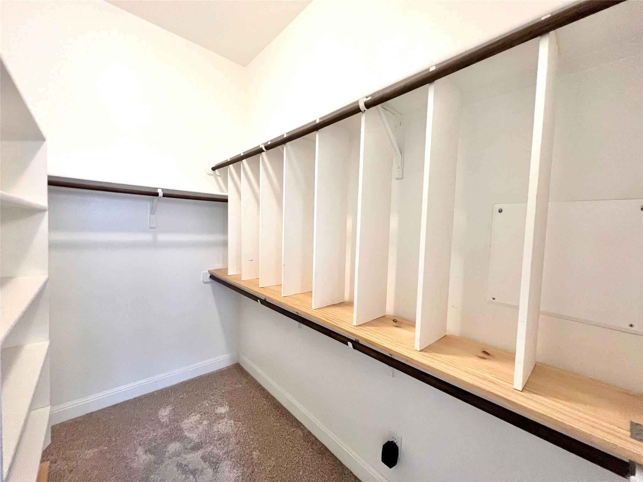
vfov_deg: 89.9
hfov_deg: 106.2
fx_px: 241
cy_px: 241
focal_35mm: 13
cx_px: 322
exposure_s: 1/60
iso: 250
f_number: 1.8
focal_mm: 1.57
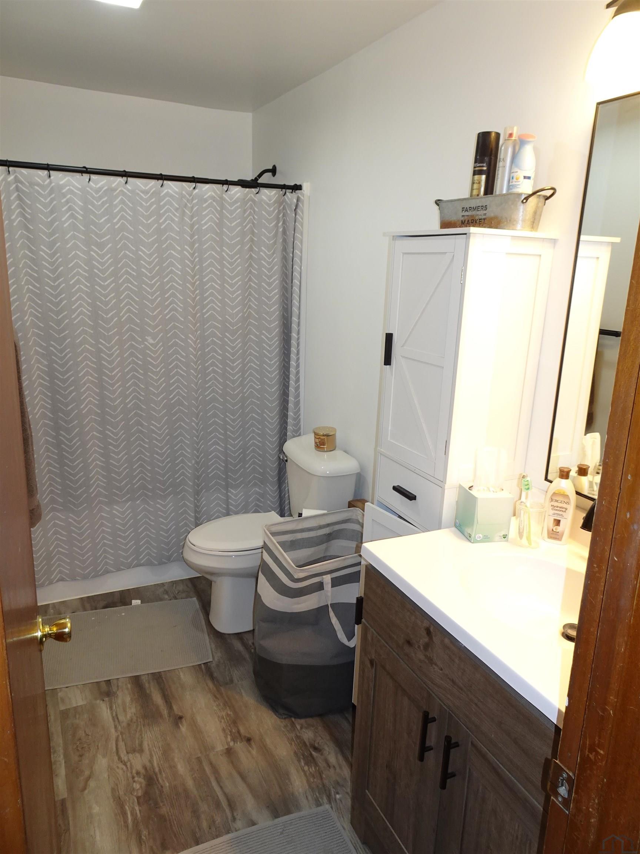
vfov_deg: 71.6
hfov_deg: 56.8
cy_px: 427
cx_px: 320
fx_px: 592
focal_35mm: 24
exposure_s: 1/30
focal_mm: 4.25
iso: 160
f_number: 3.5
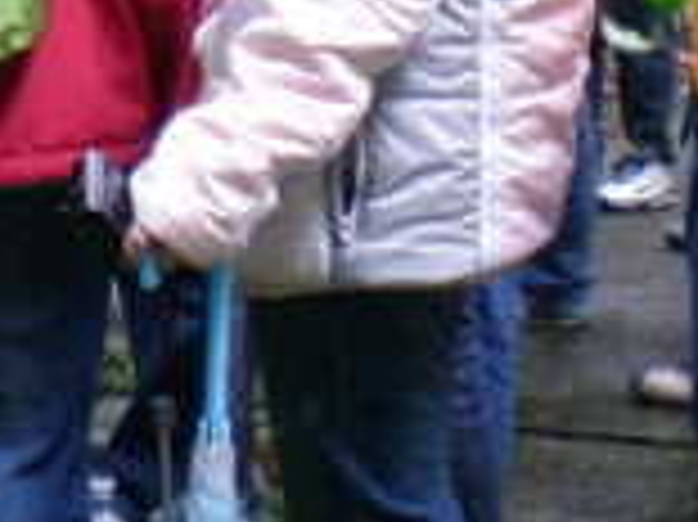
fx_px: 2962
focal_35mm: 147
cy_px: -324
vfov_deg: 9.7
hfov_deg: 13.2
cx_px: -23
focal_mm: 6.3
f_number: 3.1
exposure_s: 1/23.5
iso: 200
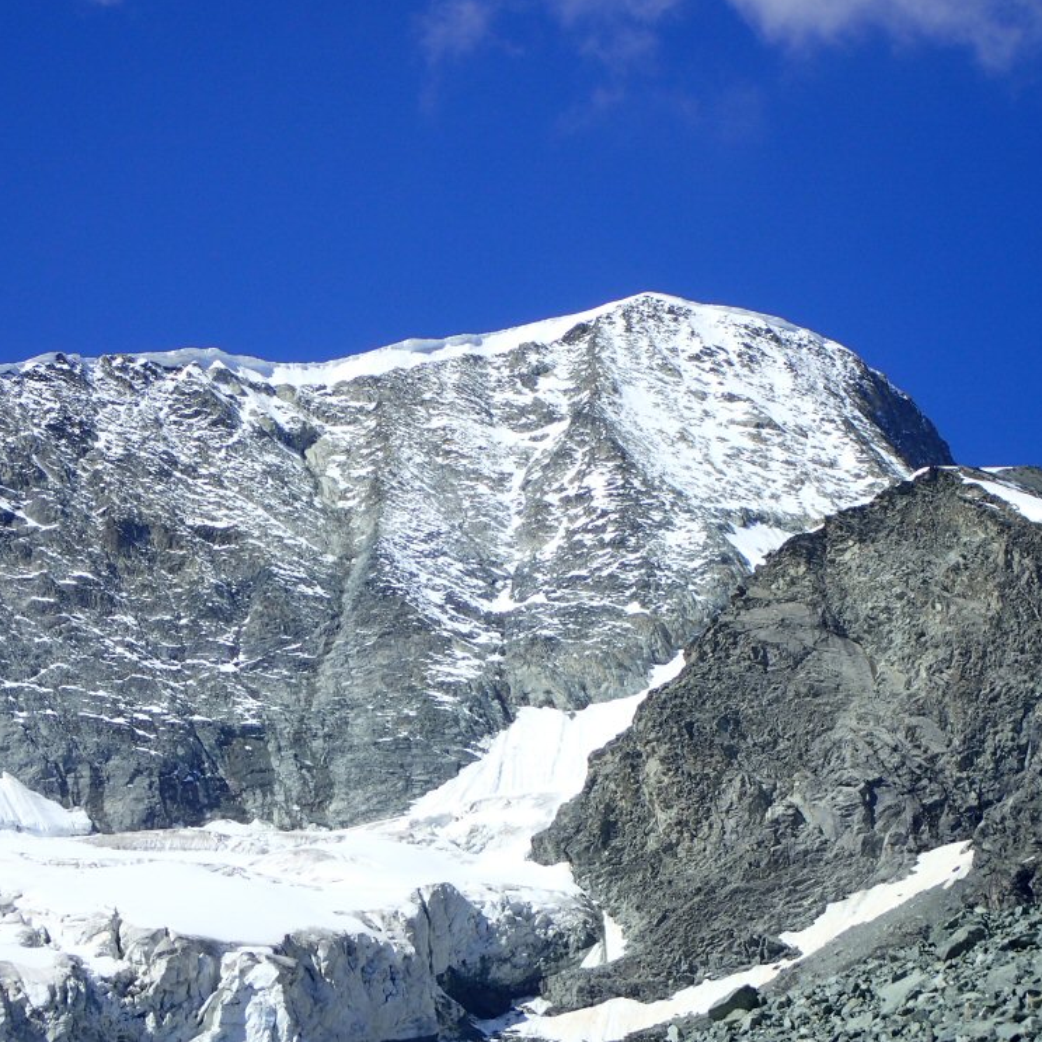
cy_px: 517
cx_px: 450
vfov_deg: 14.7
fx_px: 4053
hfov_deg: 14.6
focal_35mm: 119
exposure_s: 1/400
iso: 100
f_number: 6.3
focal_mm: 18
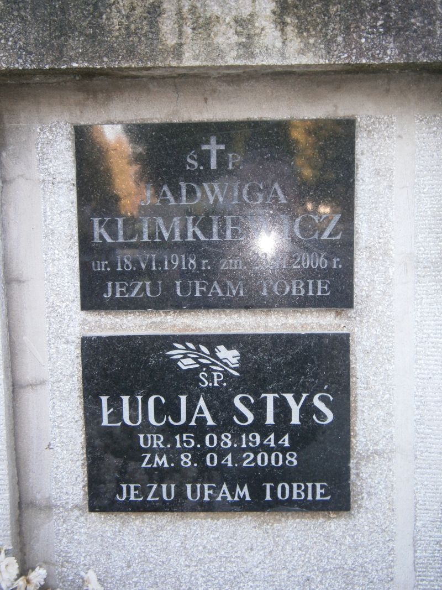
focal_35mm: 36
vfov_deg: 51.4
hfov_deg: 39.6
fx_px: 613
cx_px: 221
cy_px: 295
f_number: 3.1
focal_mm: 6.4
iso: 125
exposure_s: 1/40
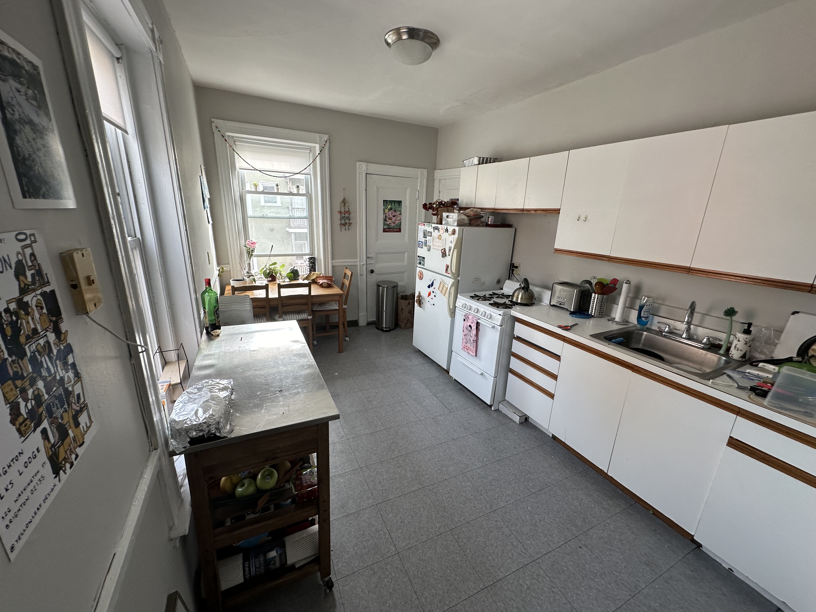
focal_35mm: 14
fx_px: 330
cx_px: 408
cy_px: 306
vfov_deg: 85.7
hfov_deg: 102.1
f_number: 2.2
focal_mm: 2.22
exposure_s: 1/99
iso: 64
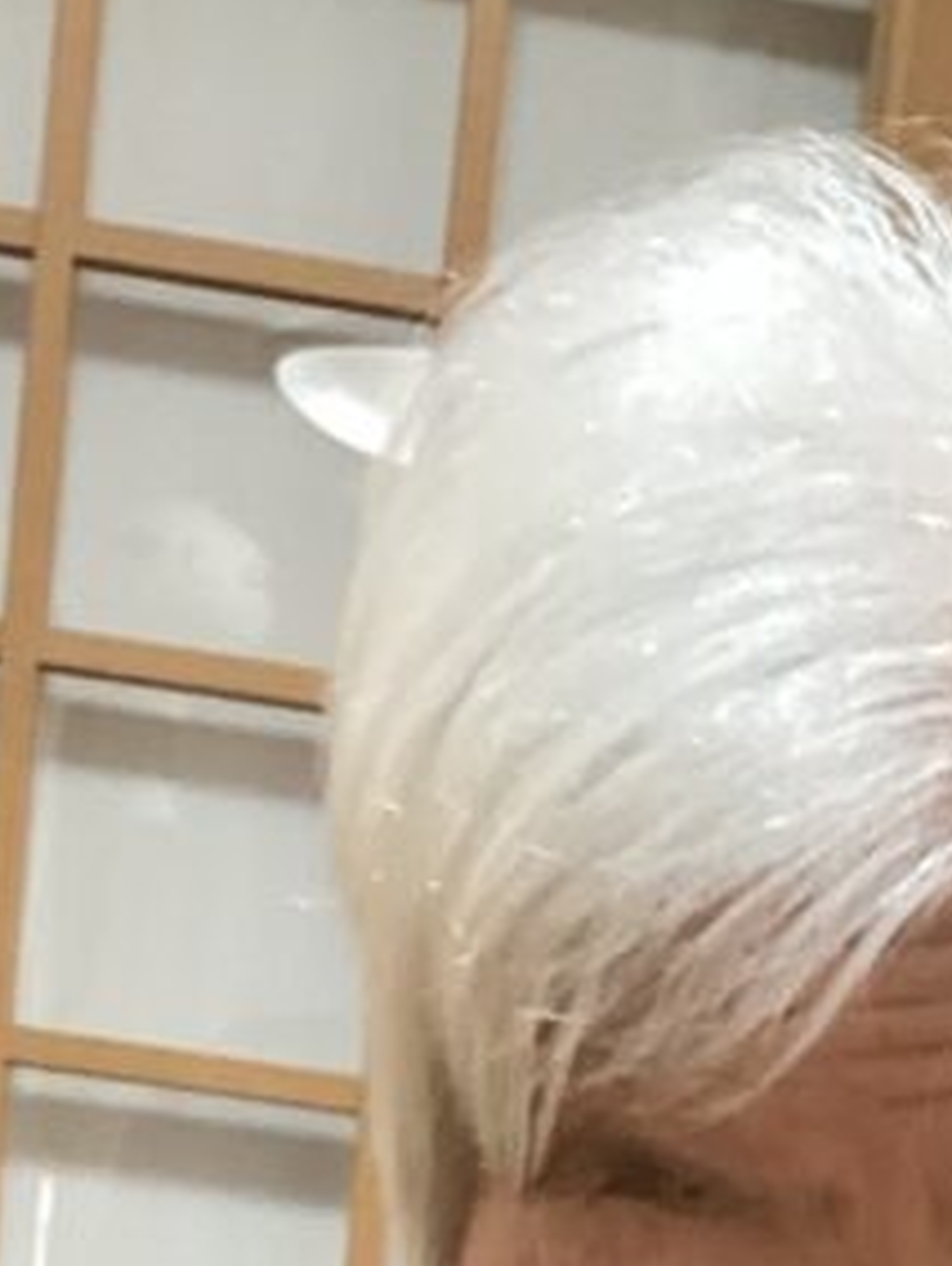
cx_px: 979
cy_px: 2277
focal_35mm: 112
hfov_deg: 13.1
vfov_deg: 15.2
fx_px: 4098
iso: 160
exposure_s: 1/50
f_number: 2.4
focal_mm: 3.3
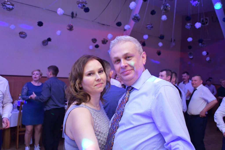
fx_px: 244
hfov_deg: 49.5
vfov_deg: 34.2
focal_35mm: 39
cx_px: 112
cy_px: 75
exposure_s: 1/60
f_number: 4
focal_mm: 26
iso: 5600
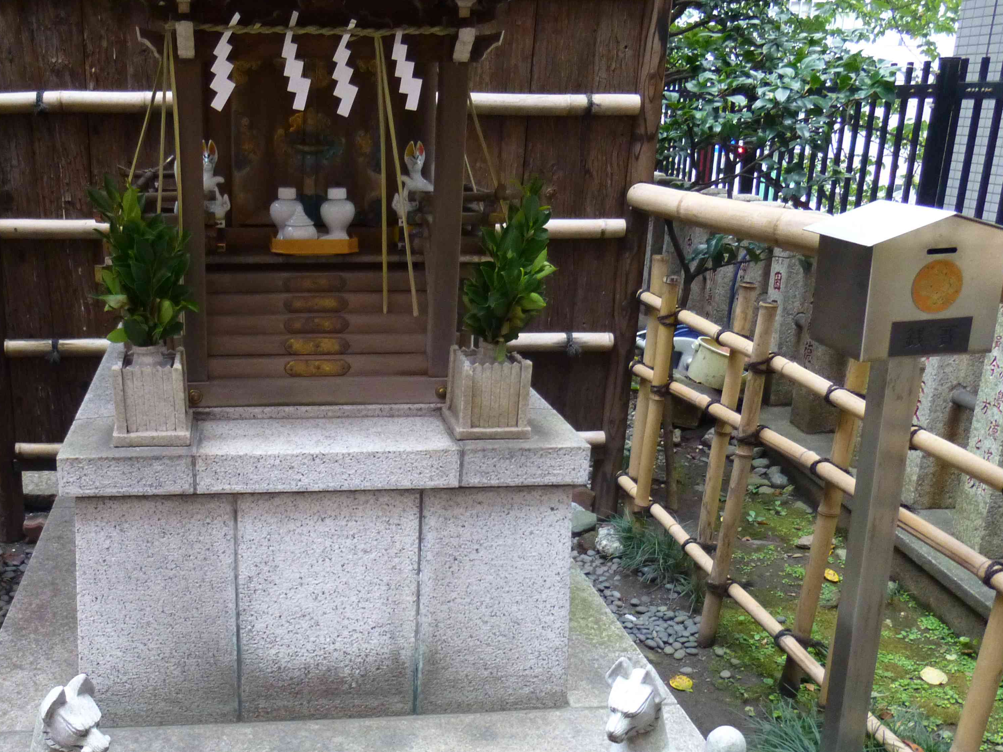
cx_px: 338
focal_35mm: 36
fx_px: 1043
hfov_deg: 50.5
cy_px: 485
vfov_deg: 39.3
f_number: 3.1
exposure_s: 1/40
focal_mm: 4.5
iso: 400
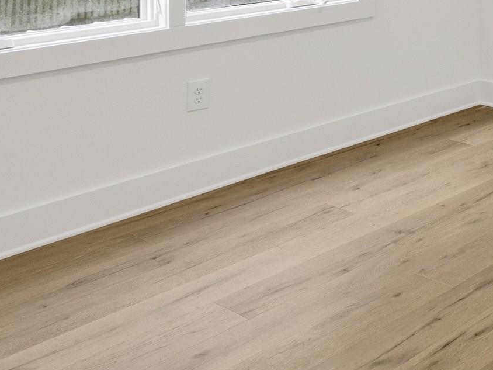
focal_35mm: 49
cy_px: -118
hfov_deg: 27.7
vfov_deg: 25.4
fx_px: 698
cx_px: 725
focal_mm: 14
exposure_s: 1/13
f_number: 11
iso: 400
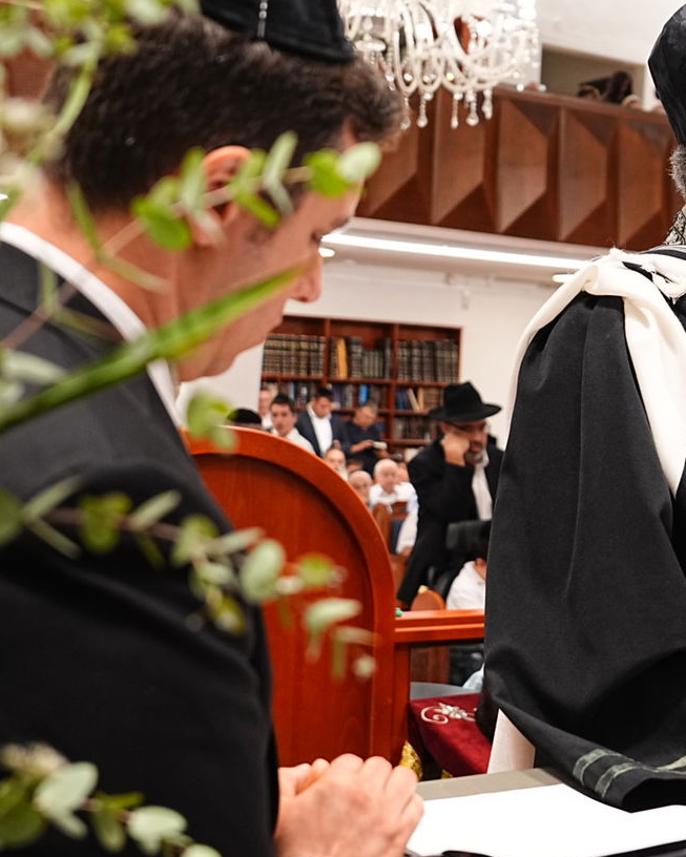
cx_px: 698
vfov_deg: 32.4
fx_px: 1472
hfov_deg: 24.9
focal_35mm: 58
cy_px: 380
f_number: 2.8
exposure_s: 1/250
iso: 1000
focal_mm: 24
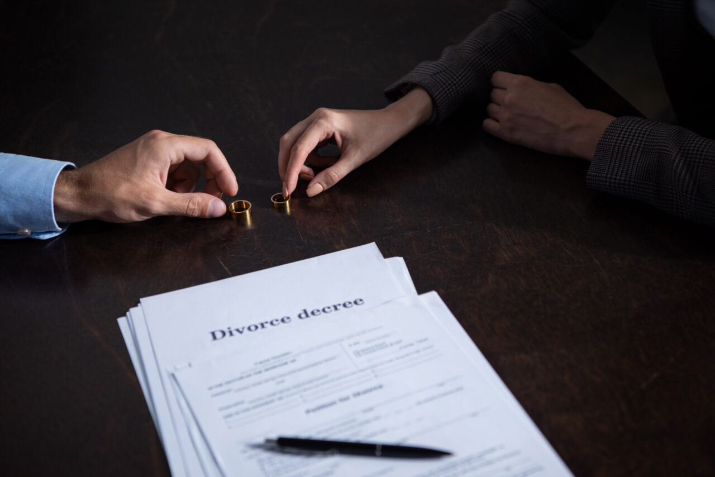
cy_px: 238
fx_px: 1232
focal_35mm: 62
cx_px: 358
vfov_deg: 21.9
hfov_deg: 32.4
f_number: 3.5
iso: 100
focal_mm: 62
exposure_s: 1/200
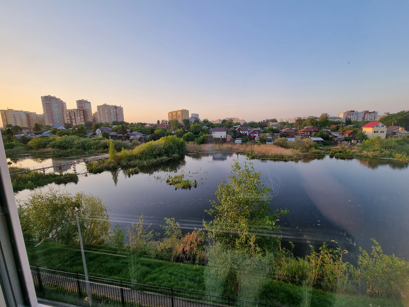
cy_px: 154
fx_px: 154
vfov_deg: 89.9
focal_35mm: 13
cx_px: 204
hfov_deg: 106.2
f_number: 2.2
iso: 50
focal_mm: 2.2
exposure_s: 1/270
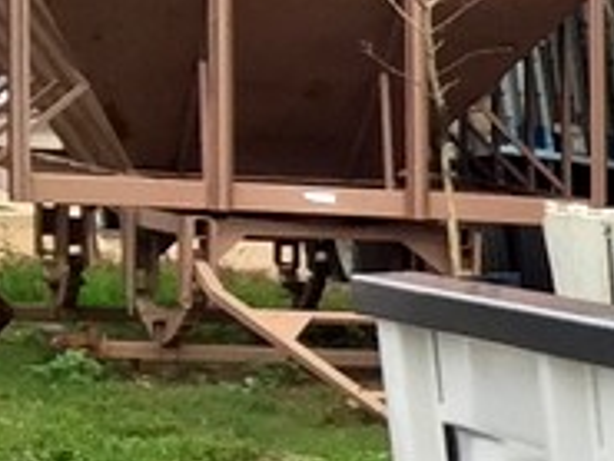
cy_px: 823
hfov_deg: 6.9
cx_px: 2380
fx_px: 4011
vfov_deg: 6.4
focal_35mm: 226
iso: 32
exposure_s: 1/122
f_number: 2.2
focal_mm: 4.15
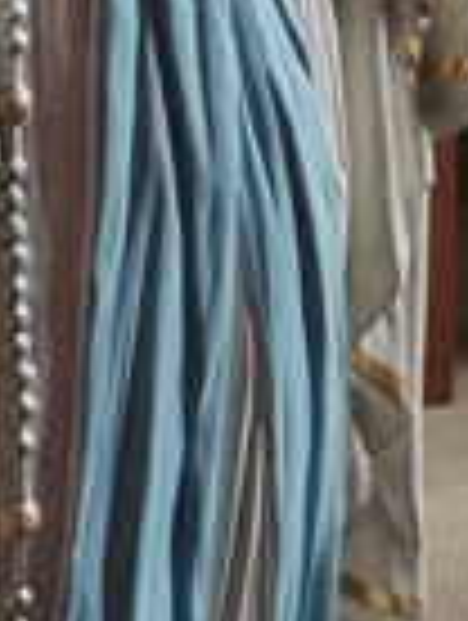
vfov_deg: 12.0
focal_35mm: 156
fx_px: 2803
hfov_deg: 9.2
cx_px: 765
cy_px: -342
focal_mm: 5.56
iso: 160
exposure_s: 1/100
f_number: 1.6
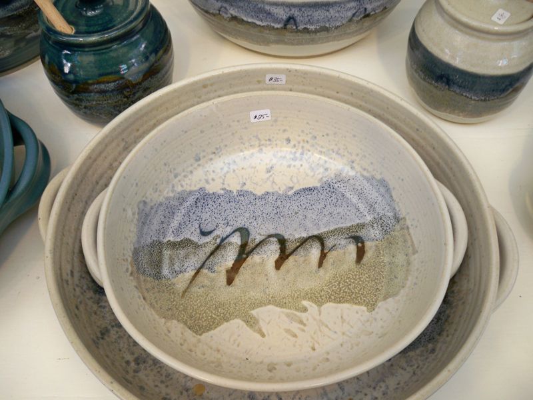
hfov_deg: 52.6
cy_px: 200
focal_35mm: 35
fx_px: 539
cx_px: 266
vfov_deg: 40.7
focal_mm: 6.3
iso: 80
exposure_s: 1/30
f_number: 3.1
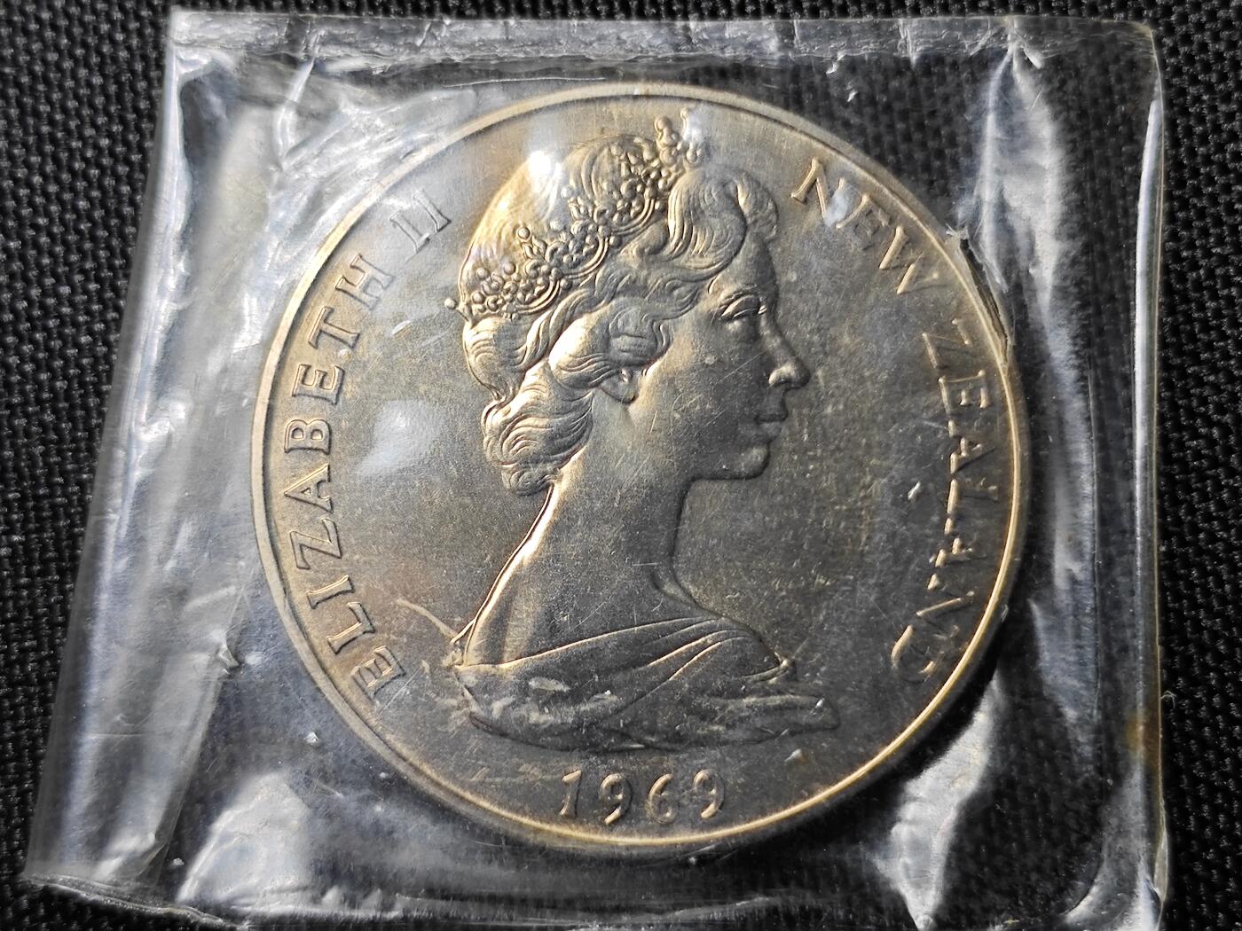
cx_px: 621
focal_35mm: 66
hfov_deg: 29.4
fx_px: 2368
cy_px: 466
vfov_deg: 22.3
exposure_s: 1/100
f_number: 1.6
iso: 50
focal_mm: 5.84
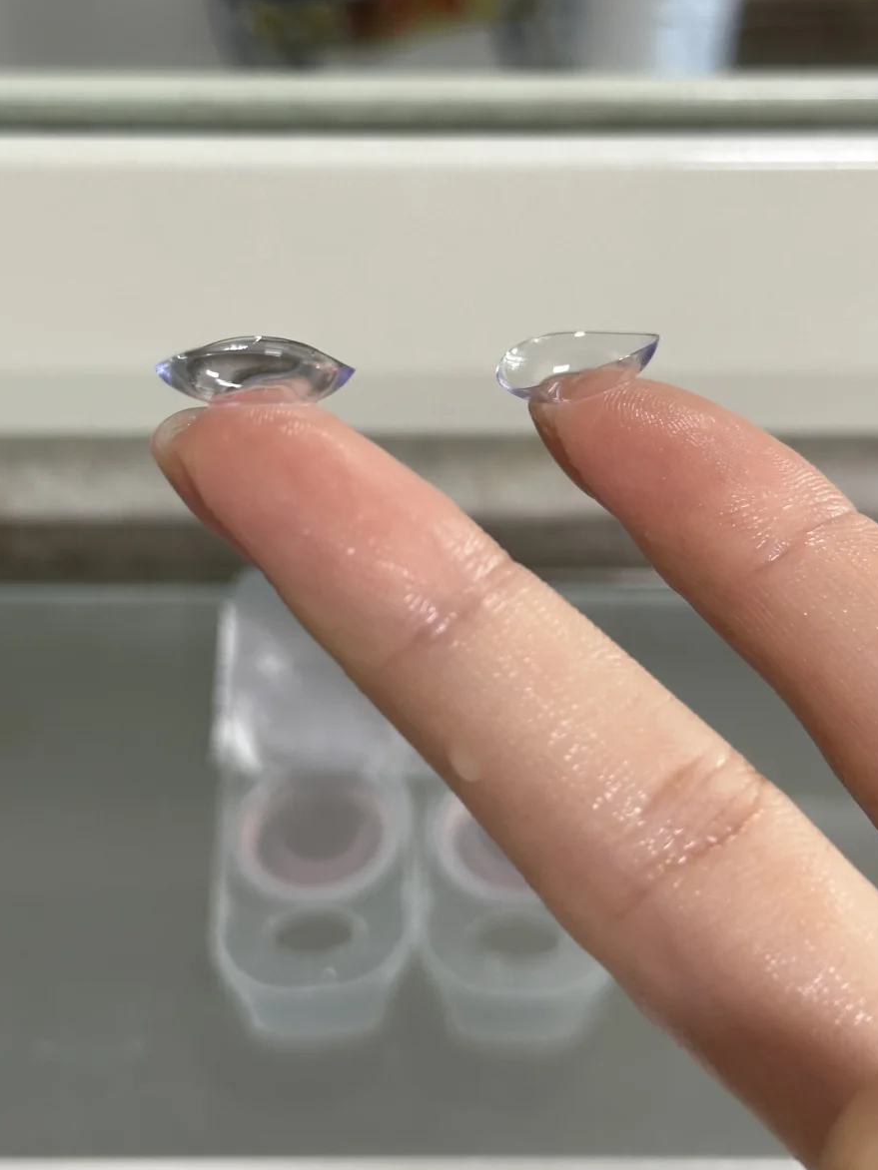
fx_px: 1995
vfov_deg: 32.6
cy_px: 459
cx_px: 408
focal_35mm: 59
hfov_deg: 24.8
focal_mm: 6.86
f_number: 1.78
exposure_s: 1/60
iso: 160
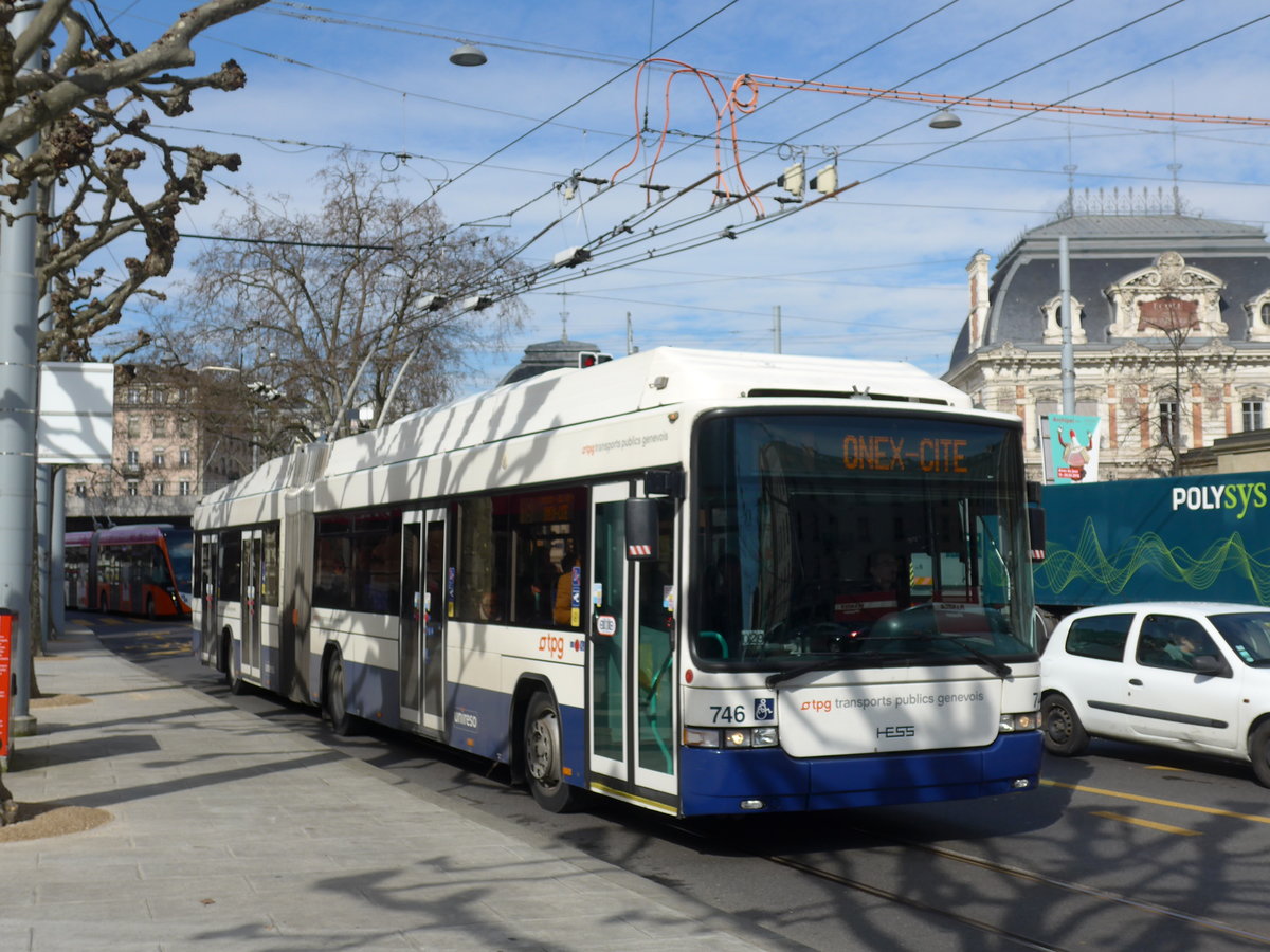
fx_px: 1614
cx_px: 635
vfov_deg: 32.9
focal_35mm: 44
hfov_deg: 42.9
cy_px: 476
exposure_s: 1/1600
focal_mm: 9
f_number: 3.2
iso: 80
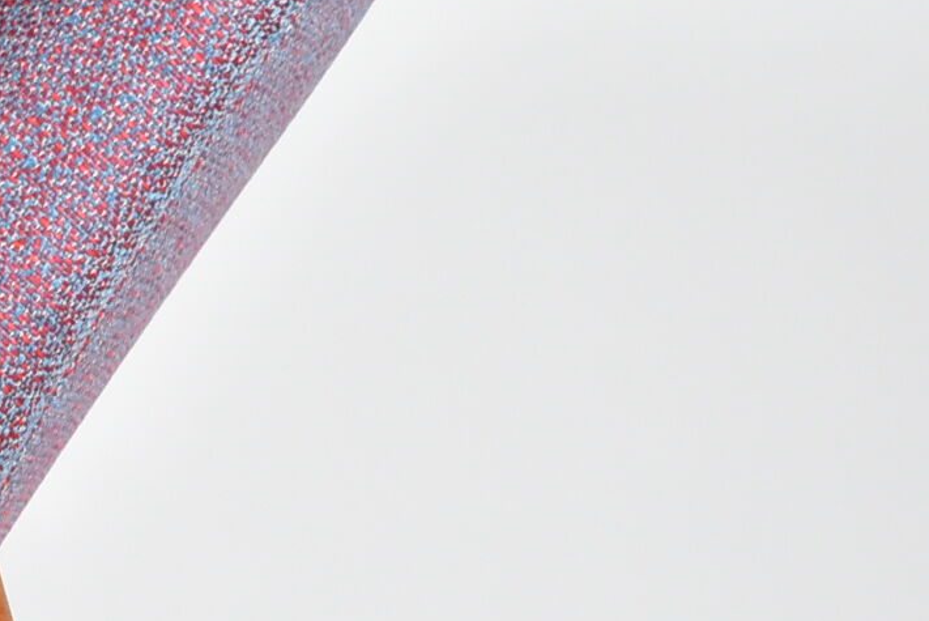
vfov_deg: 5.7
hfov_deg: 8.3
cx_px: -702
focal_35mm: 240
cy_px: 940
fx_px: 6197
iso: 1250
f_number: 4.8
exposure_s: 1/125
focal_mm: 38
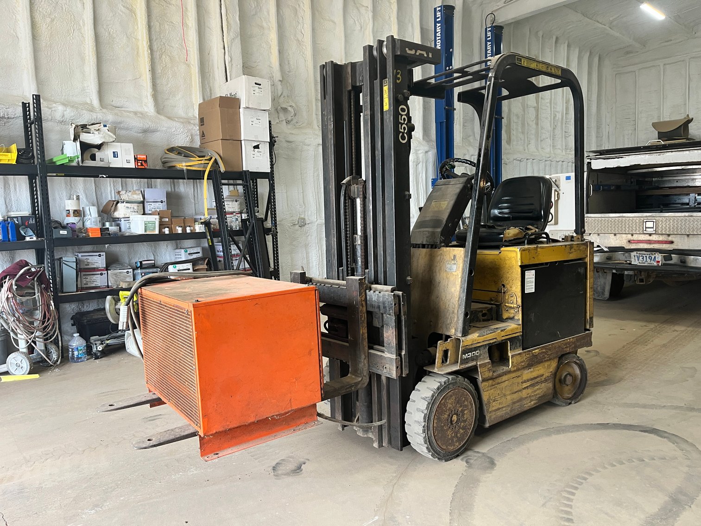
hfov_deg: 67.3
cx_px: 350
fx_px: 527
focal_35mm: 26
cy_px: 263
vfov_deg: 53.1
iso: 80
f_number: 1.6
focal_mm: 5.1
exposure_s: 1/60
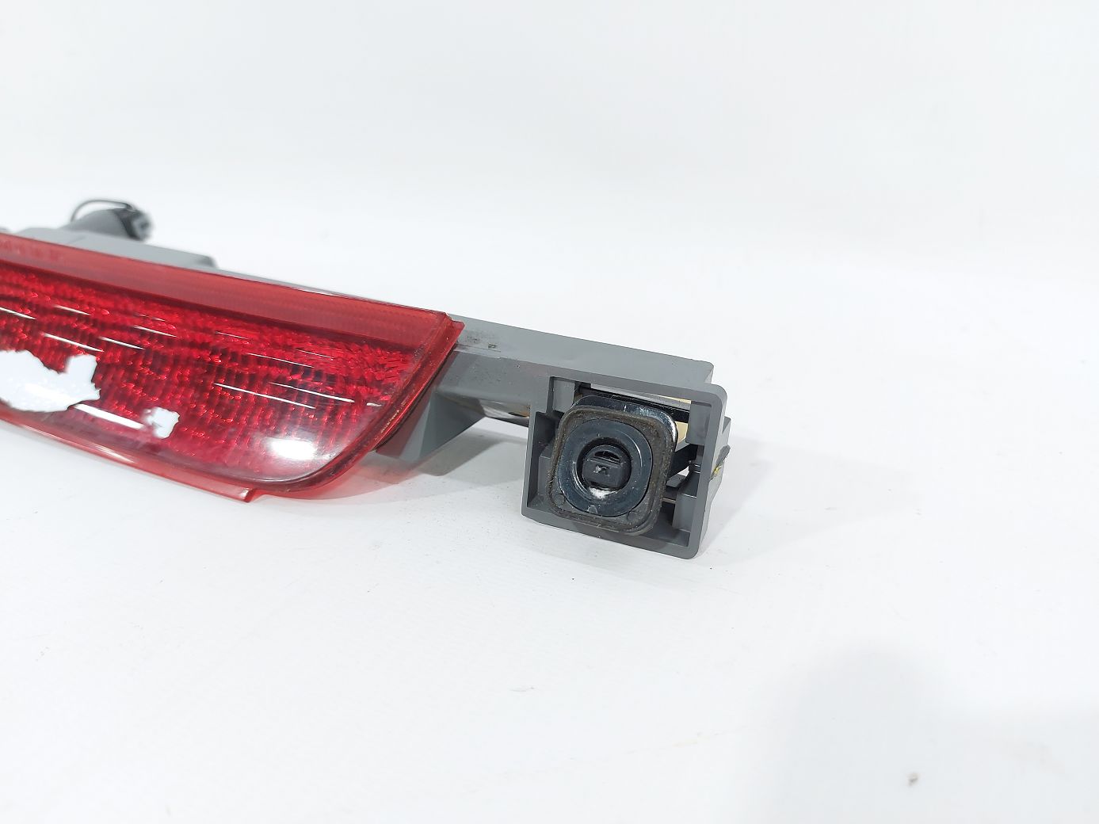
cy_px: 412
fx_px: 762
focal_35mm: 24
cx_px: 550
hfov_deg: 71.6
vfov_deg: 56.8
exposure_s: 1/50
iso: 80
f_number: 1.8
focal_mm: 5.23
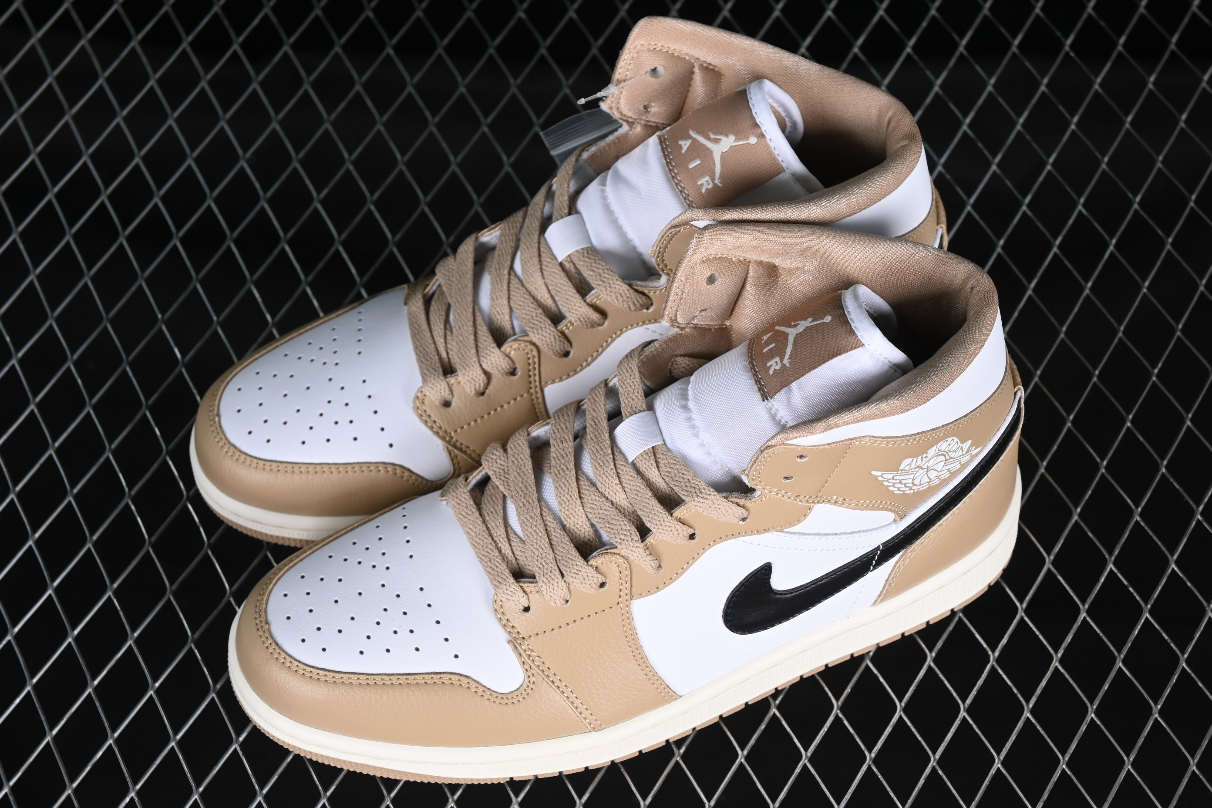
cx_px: 606
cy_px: 404
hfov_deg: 27.0
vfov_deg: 18.2
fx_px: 2525
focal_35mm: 75
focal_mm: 50
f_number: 7.1
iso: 160
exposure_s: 1/80
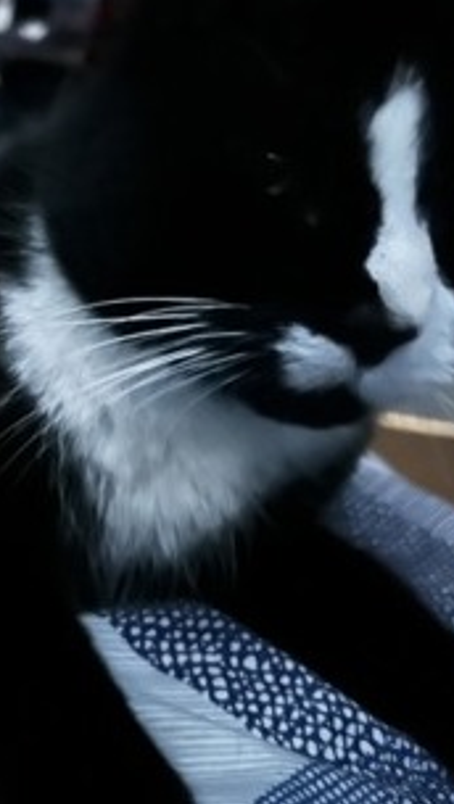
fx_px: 833
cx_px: 34
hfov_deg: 29.1
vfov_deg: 51.6
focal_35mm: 39
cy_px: 391
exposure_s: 1/2
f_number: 1.5
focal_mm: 5.7
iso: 10000
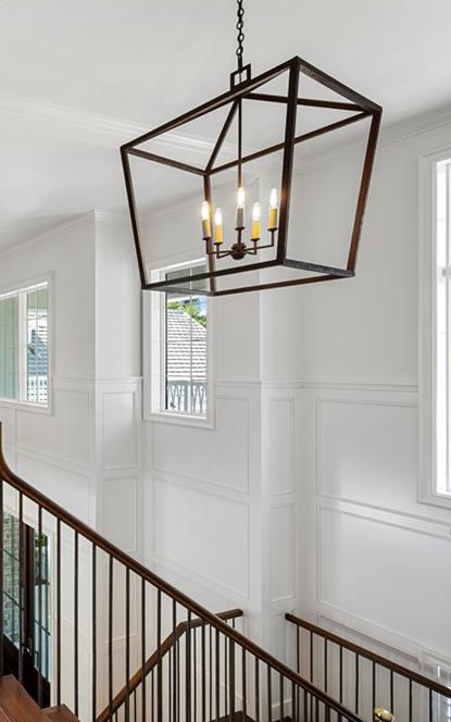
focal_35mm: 22
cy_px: 362
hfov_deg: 39.2
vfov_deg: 79.7
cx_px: -96
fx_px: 433
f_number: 8
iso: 400
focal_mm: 14
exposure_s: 1/13
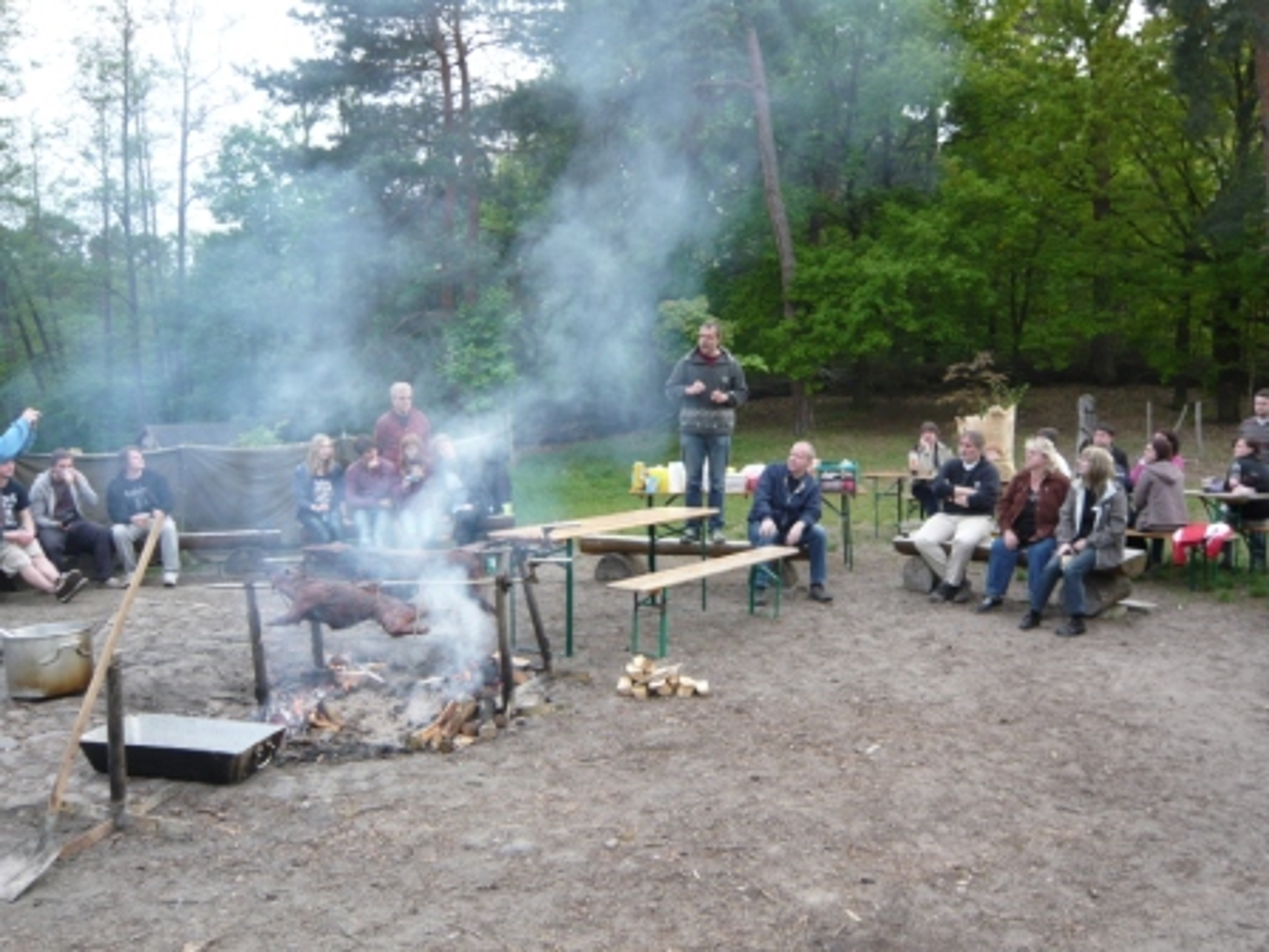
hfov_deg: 60.0
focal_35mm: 30
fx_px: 1100
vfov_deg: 46.8
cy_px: 476
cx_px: 634
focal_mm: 4.9
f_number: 2.9
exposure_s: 1/80
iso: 100
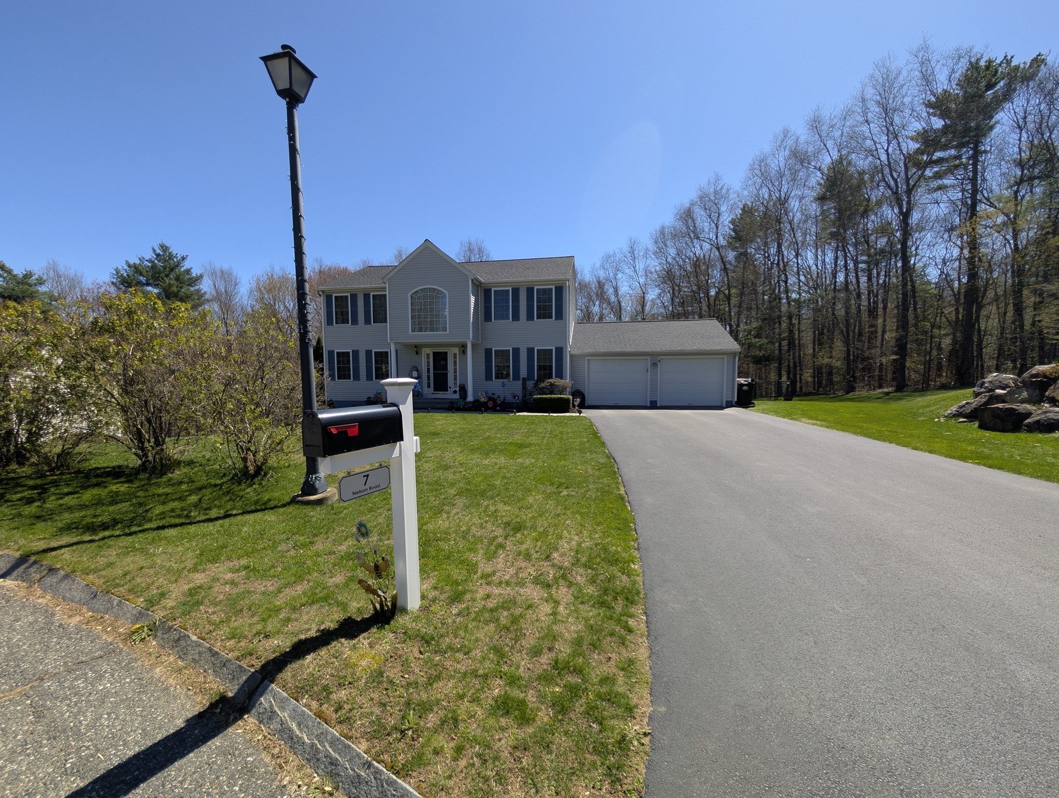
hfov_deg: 110.5
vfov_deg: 94.6
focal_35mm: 12
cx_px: 530
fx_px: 368
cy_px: 399
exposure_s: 1/1957
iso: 53
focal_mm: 2.02
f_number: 1.7
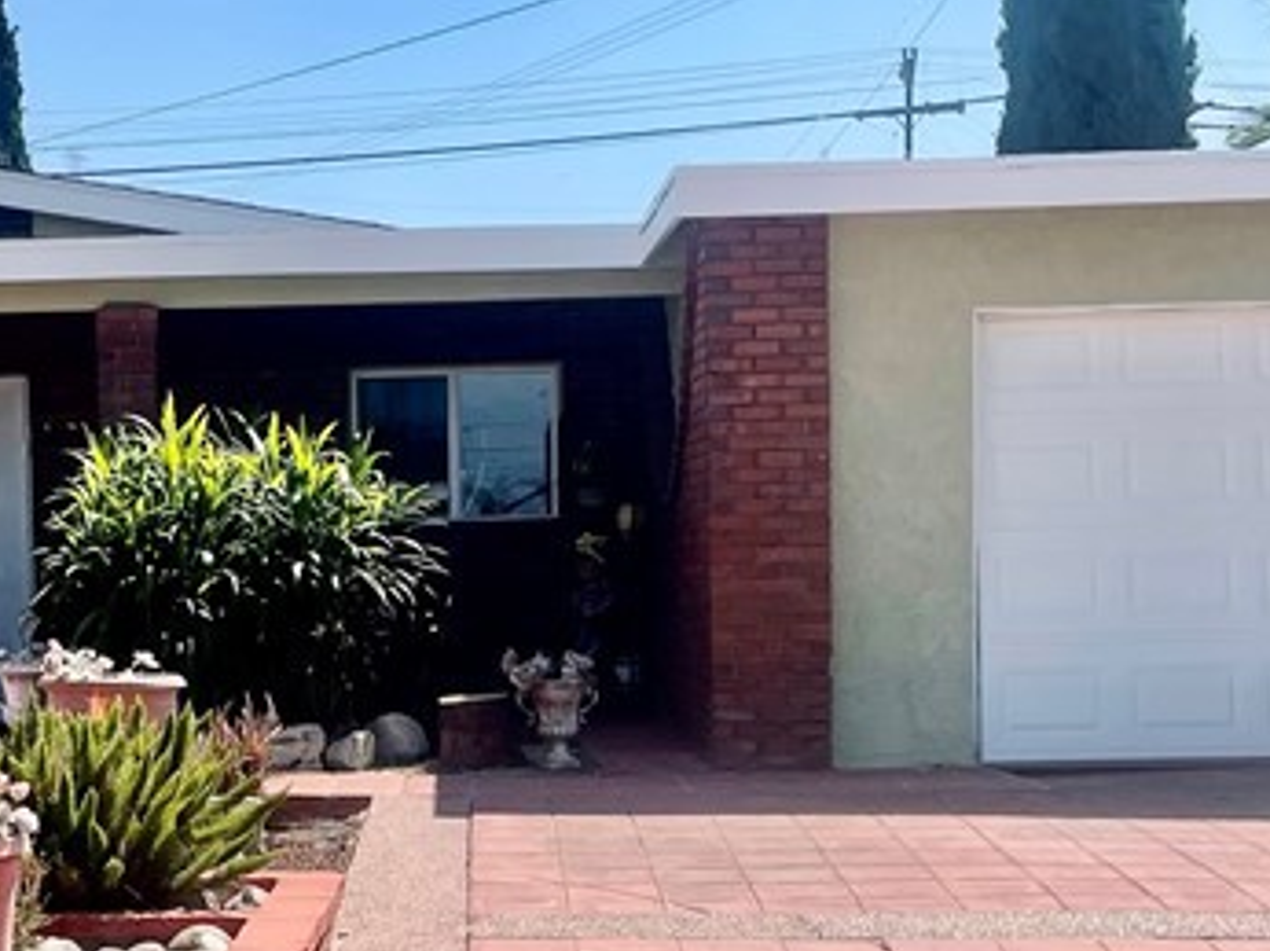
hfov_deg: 25.0
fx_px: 2823
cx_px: 286
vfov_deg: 19.0
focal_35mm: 77
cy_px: 676
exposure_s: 1/4831
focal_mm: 4.2
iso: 32
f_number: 1.6
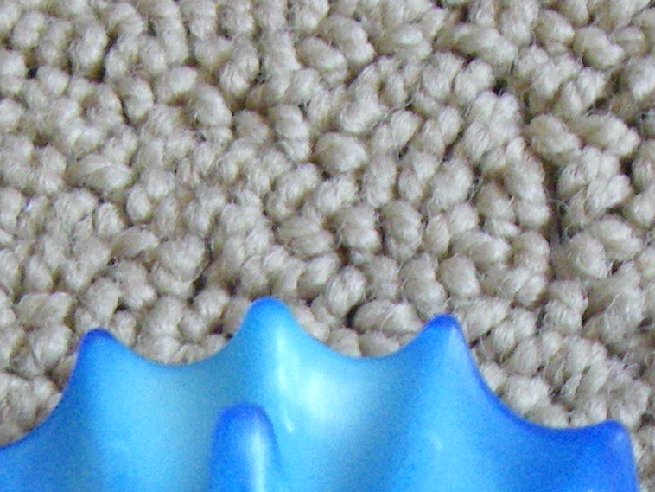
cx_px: 301
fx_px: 2915
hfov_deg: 12.8
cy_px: 866
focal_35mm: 154
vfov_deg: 9.2
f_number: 3.3
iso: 400
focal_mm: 6.3
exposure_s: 1/20
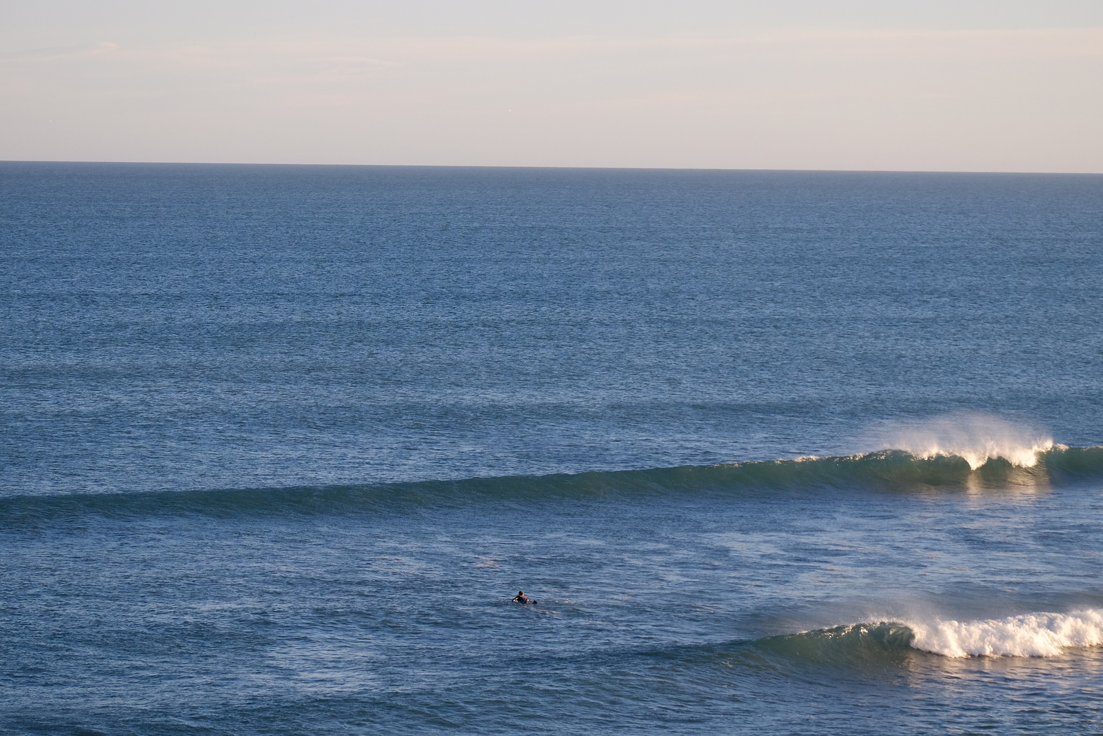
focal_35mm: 143
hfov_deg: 14.3
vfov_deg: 9.6
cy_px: 368
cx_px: 552
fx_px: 4381
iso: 1000
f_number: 6.4
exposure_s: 1/1300
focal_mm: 95.4
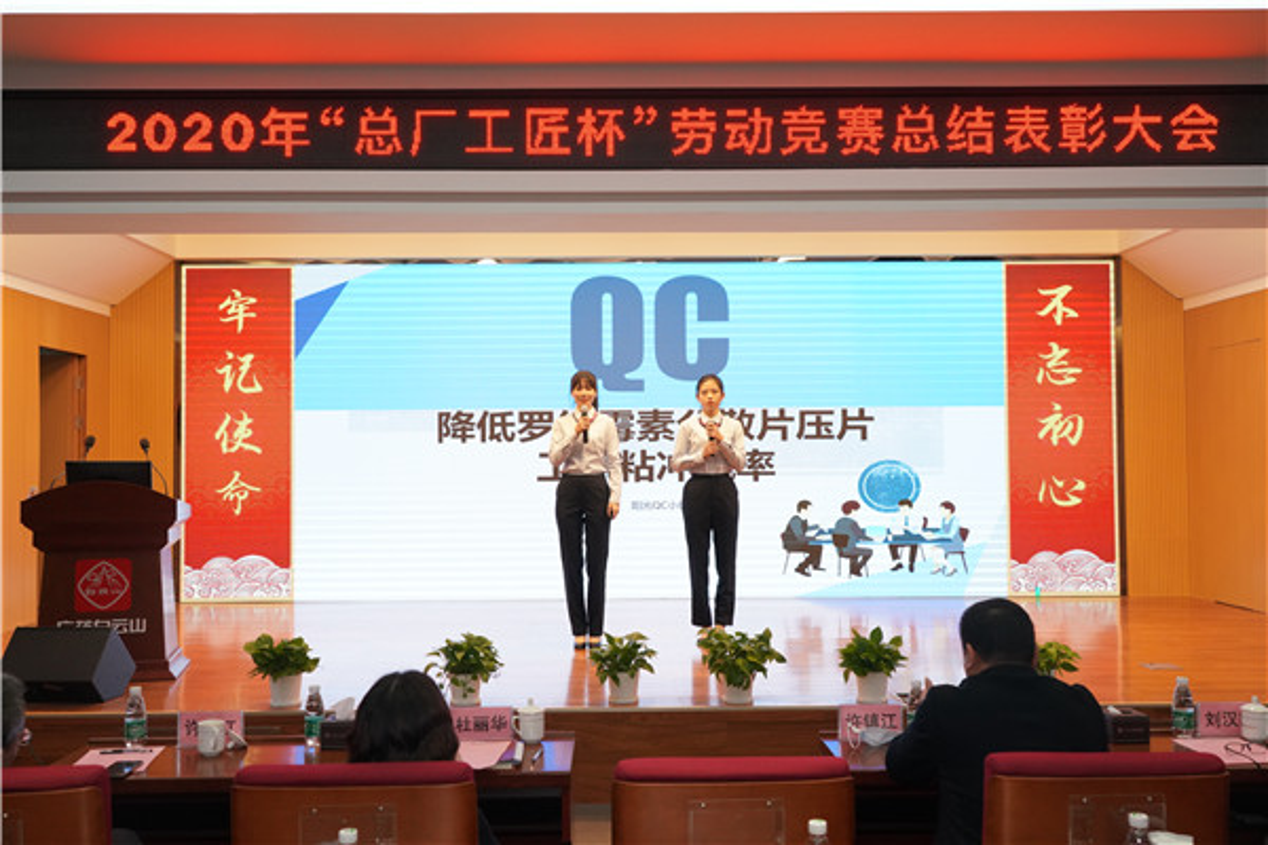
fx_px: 1127
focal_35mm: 32
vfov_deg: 41.1
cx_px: 634
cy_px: 422
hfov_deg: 58.7
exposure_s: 1/200
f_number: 6.3
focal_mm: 32
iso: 3200
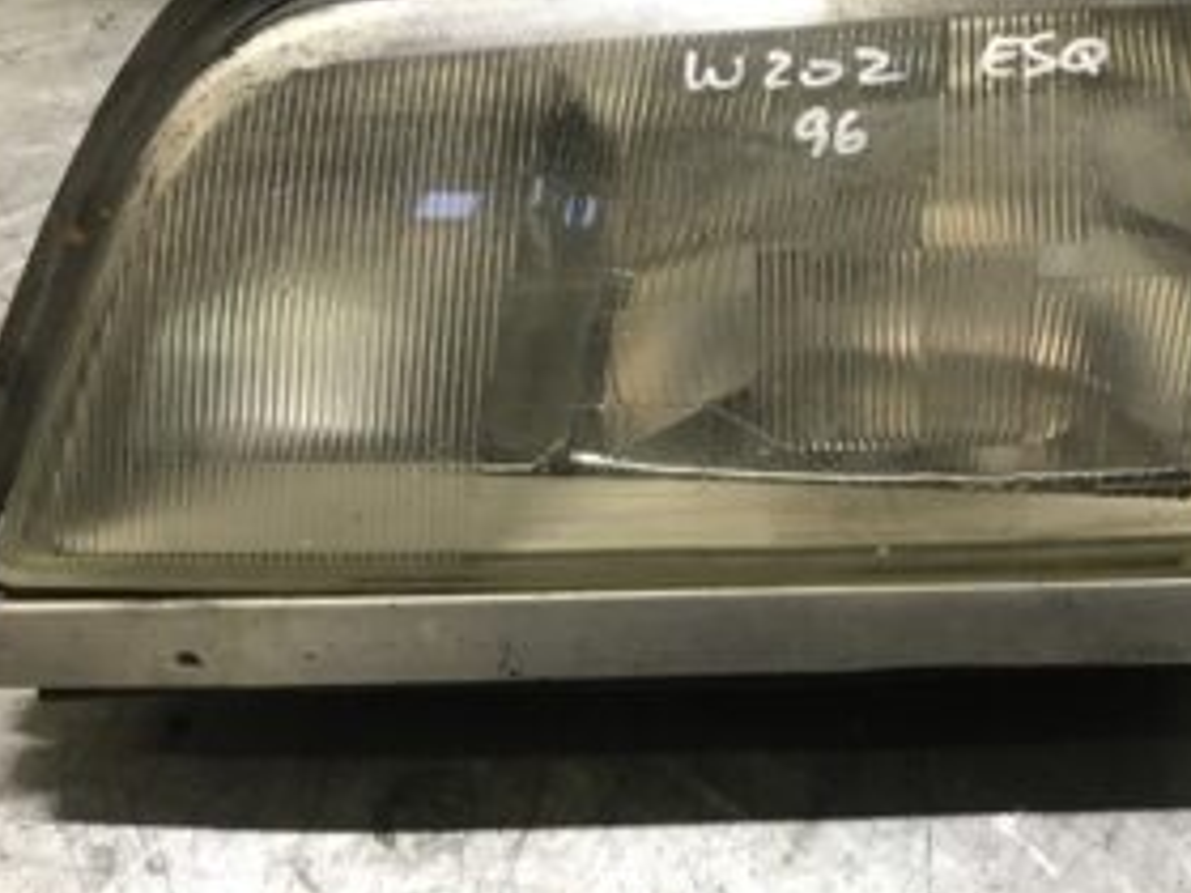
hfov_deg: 43.6
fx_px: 1479
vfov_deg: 33.5
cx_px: 732
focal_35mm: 43
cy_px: 342
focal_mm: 3.99
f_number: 1.8
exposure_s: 1/20
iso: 40
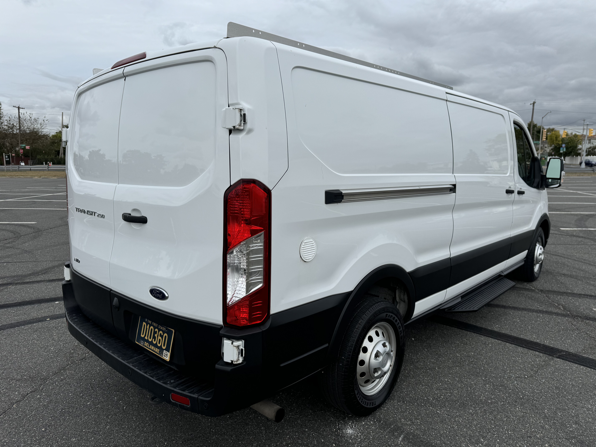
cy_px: 224
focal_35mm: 24
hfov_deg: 71.6
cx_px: 298
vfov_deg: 56.8
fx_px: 413
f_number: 1.78
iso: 80
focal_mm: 6.76
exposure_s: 1/4950
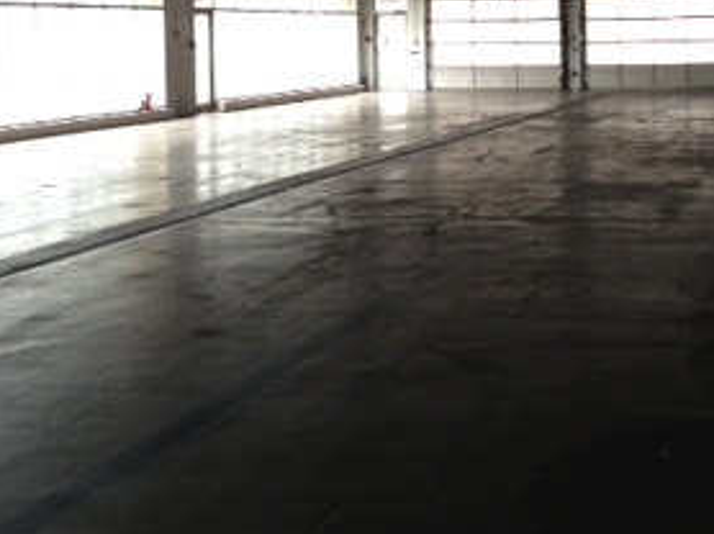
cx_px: 467
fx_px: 1566
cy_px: 72
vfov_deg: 19.1
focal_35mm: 76
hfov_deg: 25.6
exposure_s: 1/20
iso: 64
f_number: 2.4
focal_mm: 4.13
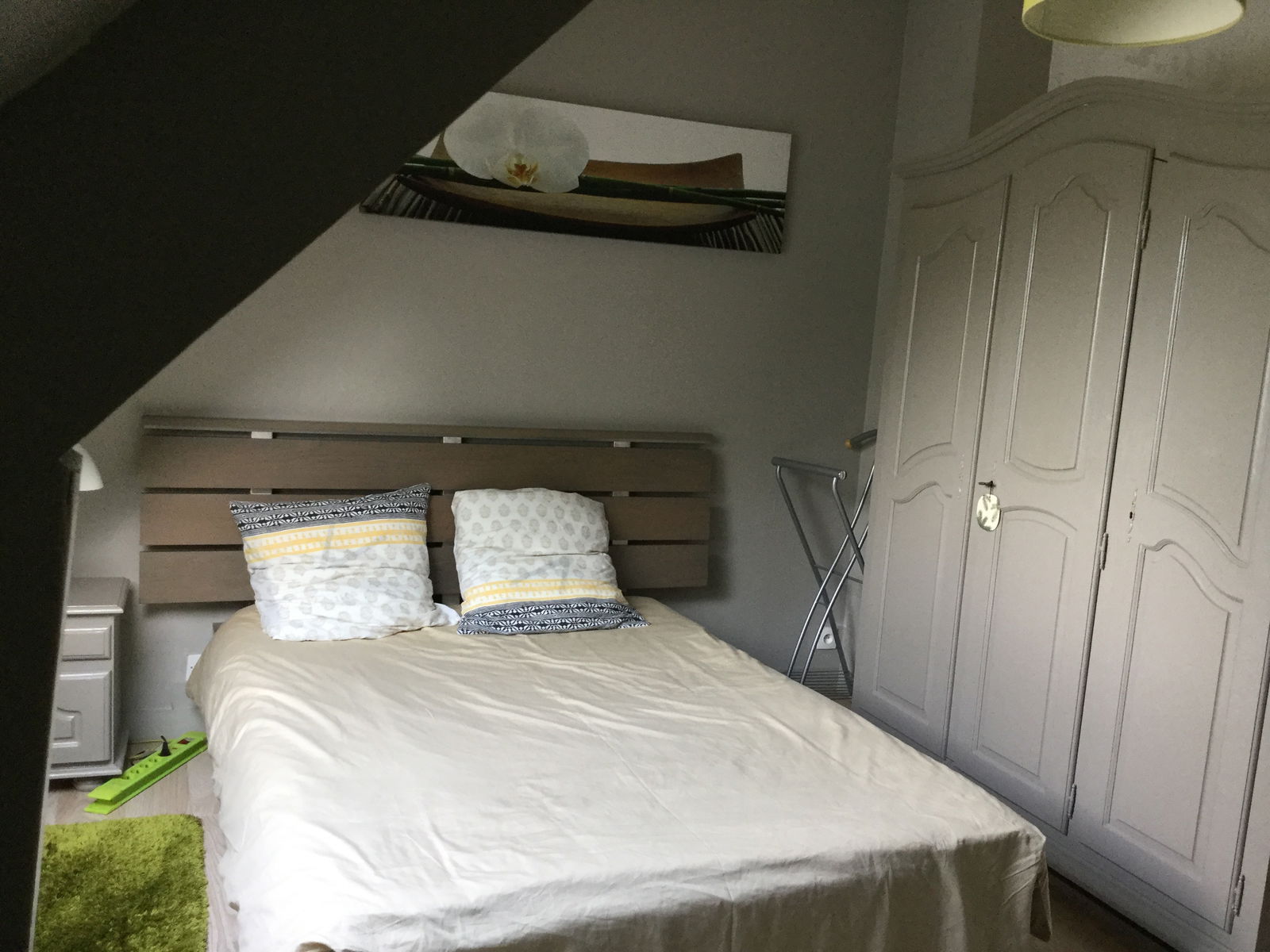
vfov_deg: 45.4
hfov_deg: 58.4
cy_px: 476
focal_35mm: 31
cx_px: 635
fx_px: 1137
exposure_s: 1/33
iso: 100
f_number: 2.4
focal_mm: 3.3
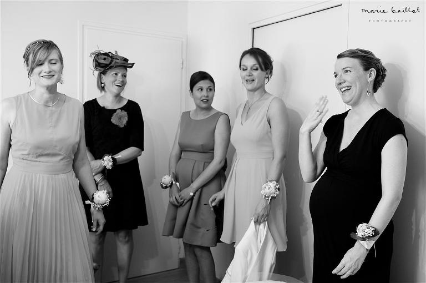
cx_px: 213
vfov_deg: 37.8
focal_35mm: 35
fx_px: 414
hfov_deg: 54.5
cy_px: 142
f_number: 4
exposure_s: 1/80
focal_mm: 35
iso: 1000
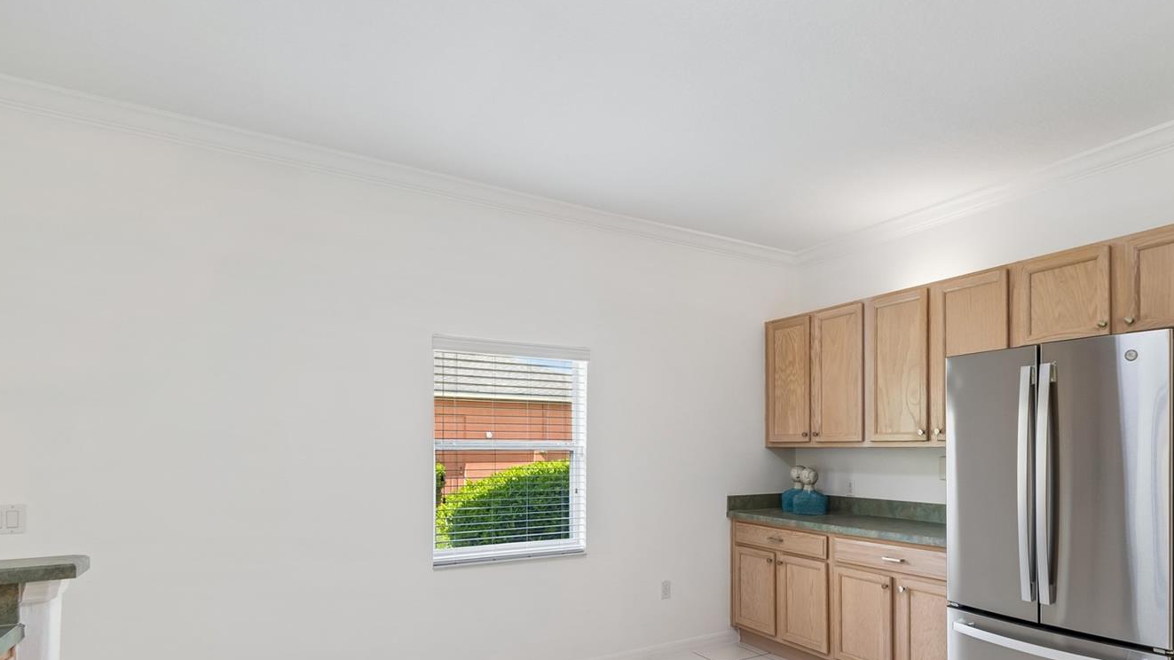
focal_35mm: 19
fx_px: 591
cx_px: 689
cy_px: 449
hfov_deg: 88.7
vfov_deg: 56.9
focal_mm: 10
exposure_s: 1/20
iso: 100
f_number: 7.1
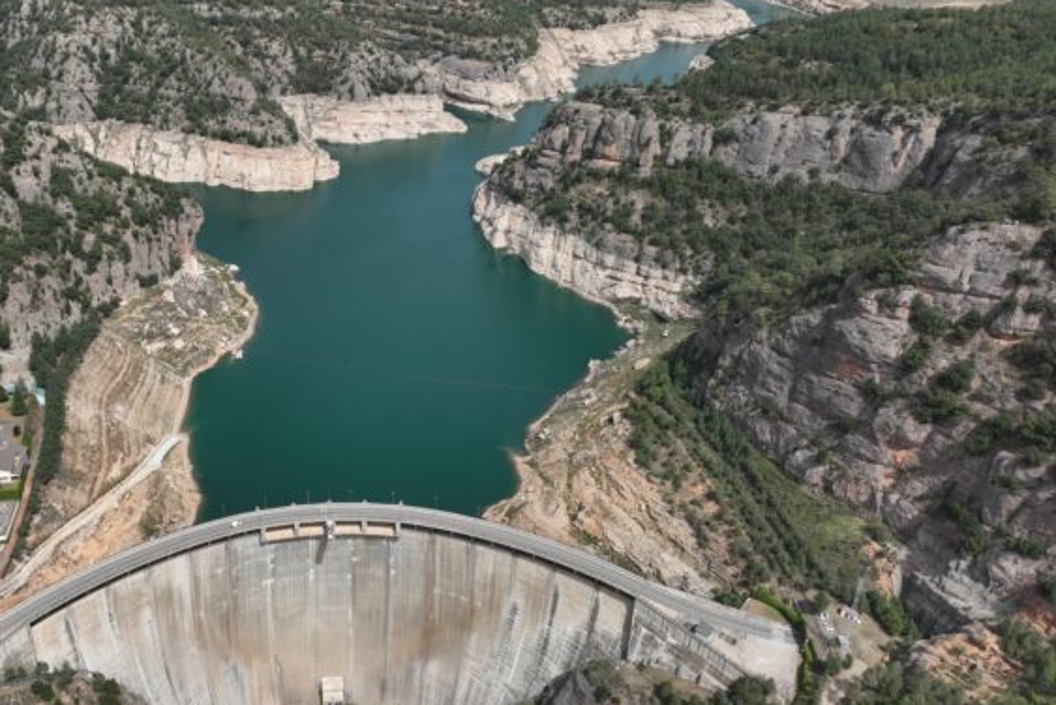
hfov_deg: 54.5
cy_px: 293
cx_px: 343
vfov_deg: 38.8
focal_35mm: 34
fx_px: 998
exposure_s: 1/160
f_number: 4
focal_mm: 12.29
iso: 100
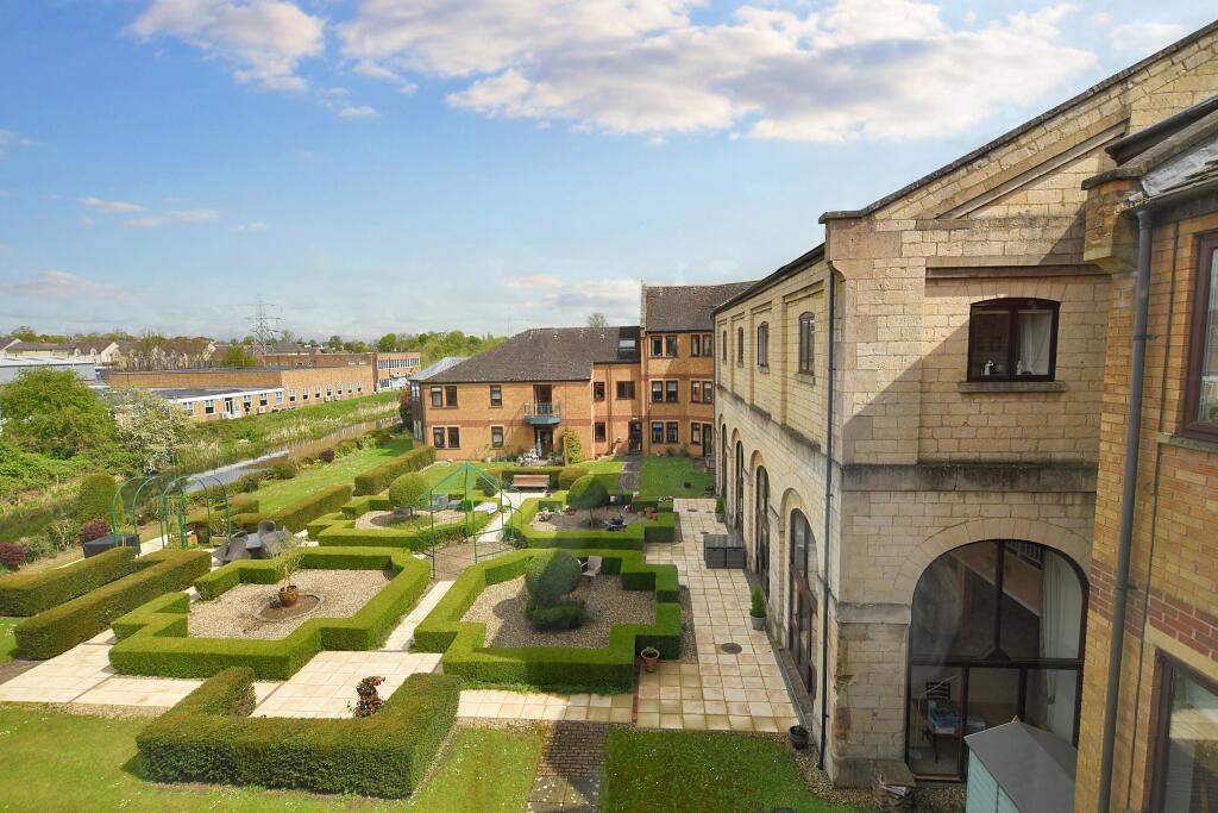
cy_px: 406
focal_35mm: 16
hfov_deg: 95.0
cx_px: 609
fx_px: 558
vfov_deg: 72.1
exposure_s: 1/250
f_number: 8
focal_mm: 11
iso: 100
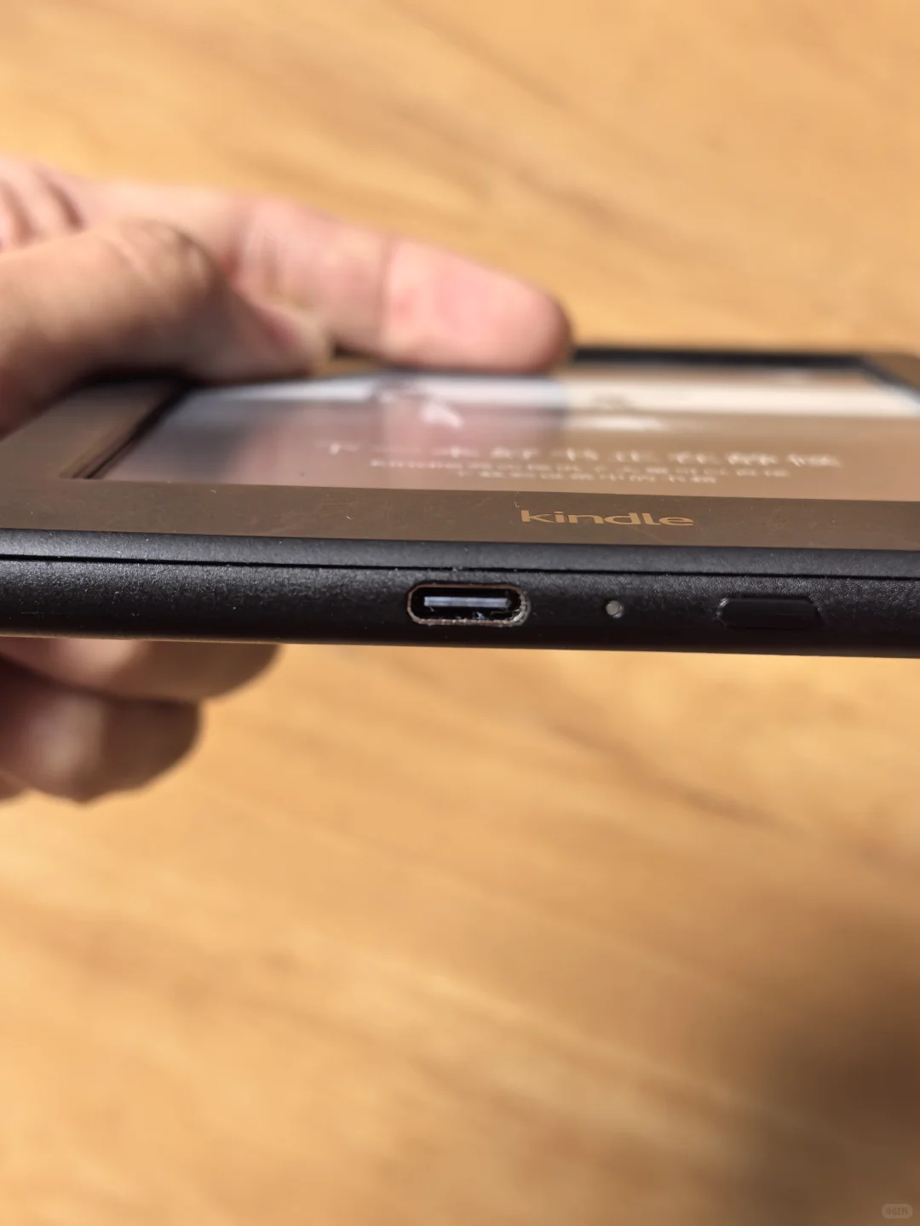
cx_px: 460
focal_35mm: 54
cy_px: 613
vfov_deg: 35.5
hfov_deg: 27.0
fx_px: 1914
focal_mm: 6.98
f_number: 2
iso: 320
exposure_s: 1/200
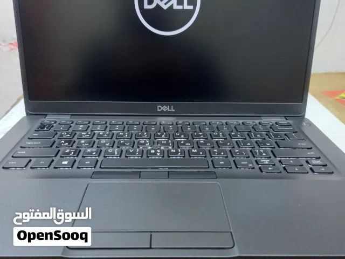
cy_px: 130
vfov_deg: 54.9
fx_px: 249
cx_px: 172
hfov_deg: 69.4
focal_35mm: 25
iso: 250
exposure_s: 1/33
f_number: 2
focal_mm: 4.6
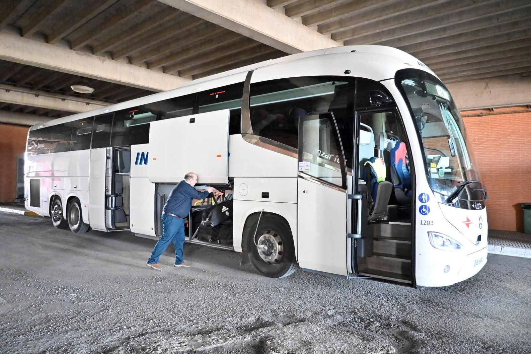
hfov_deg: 68.9
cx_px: 266
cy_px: 177
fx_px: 387
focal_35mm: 26
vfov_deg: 49.1
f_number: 3.5
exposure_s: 1/125
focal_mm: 17.5
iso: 6400
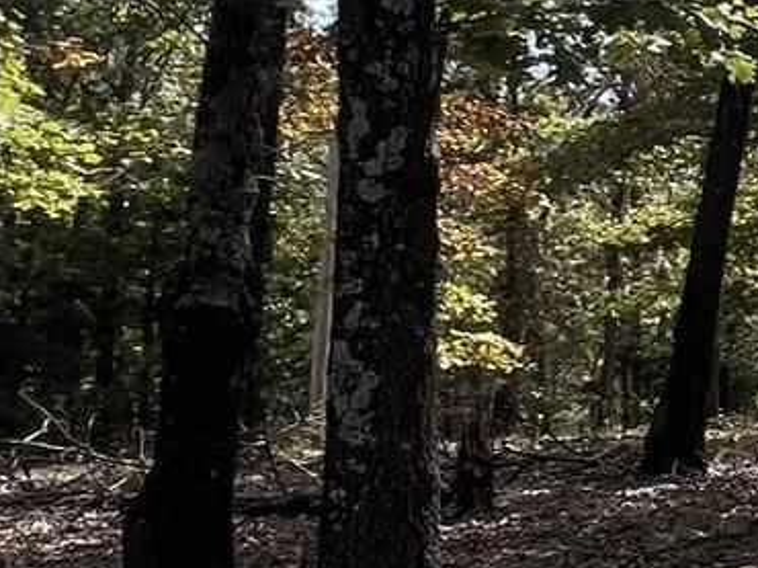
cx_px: 1719
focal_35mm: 72
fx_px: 1576
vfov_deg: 20.3
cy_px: 162
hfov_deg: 16.1
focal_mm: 1.57
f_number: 1.8
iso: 32
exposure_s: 1/380
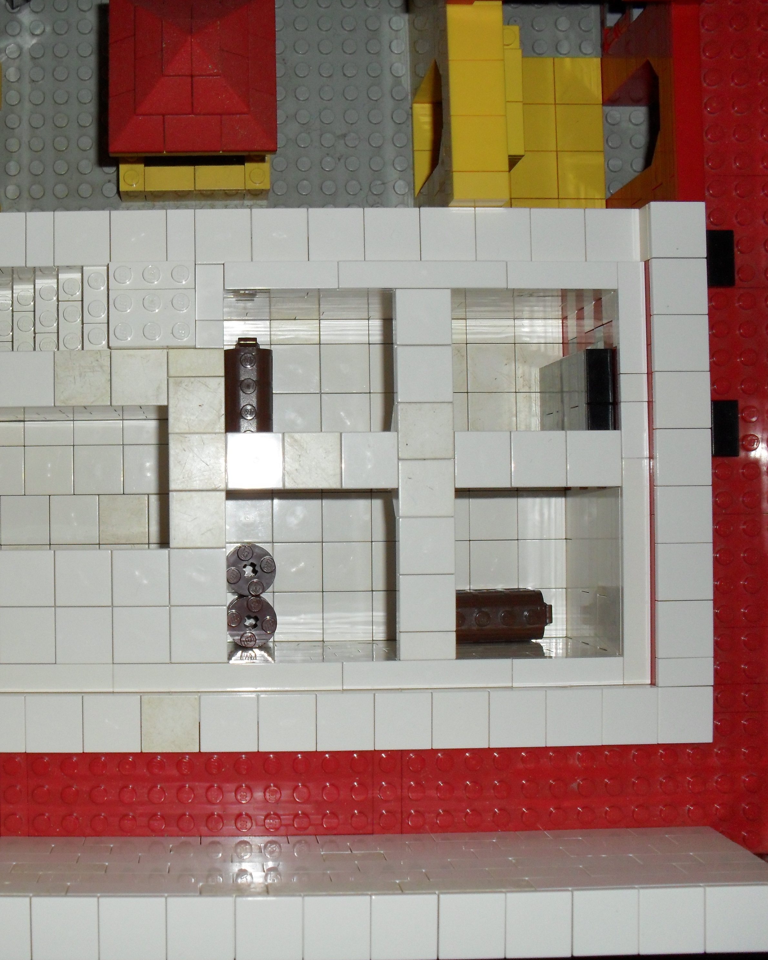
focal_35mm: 46
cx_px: 196
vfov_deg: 40.3
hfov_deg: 32.2
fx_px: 1307
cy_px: 484
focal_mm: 6.3
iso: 200
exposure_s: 1/45
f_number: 3.2
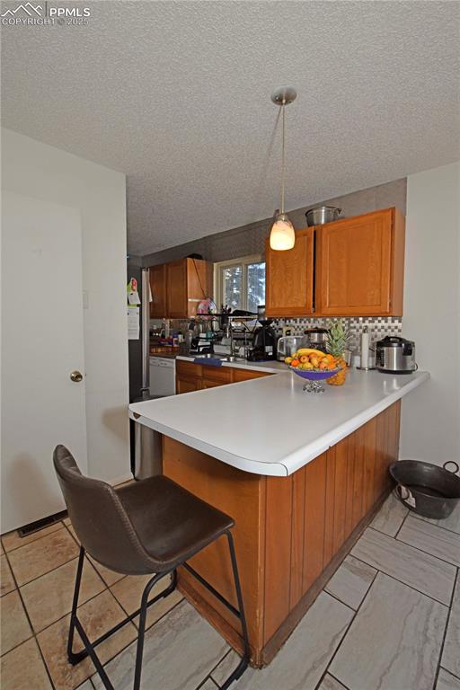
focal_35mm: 15
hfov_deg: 77.3
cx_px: 230
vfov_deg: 100.4
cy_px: 345
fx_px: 287
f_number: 13
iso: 1250
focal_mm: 15
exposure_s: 1/160
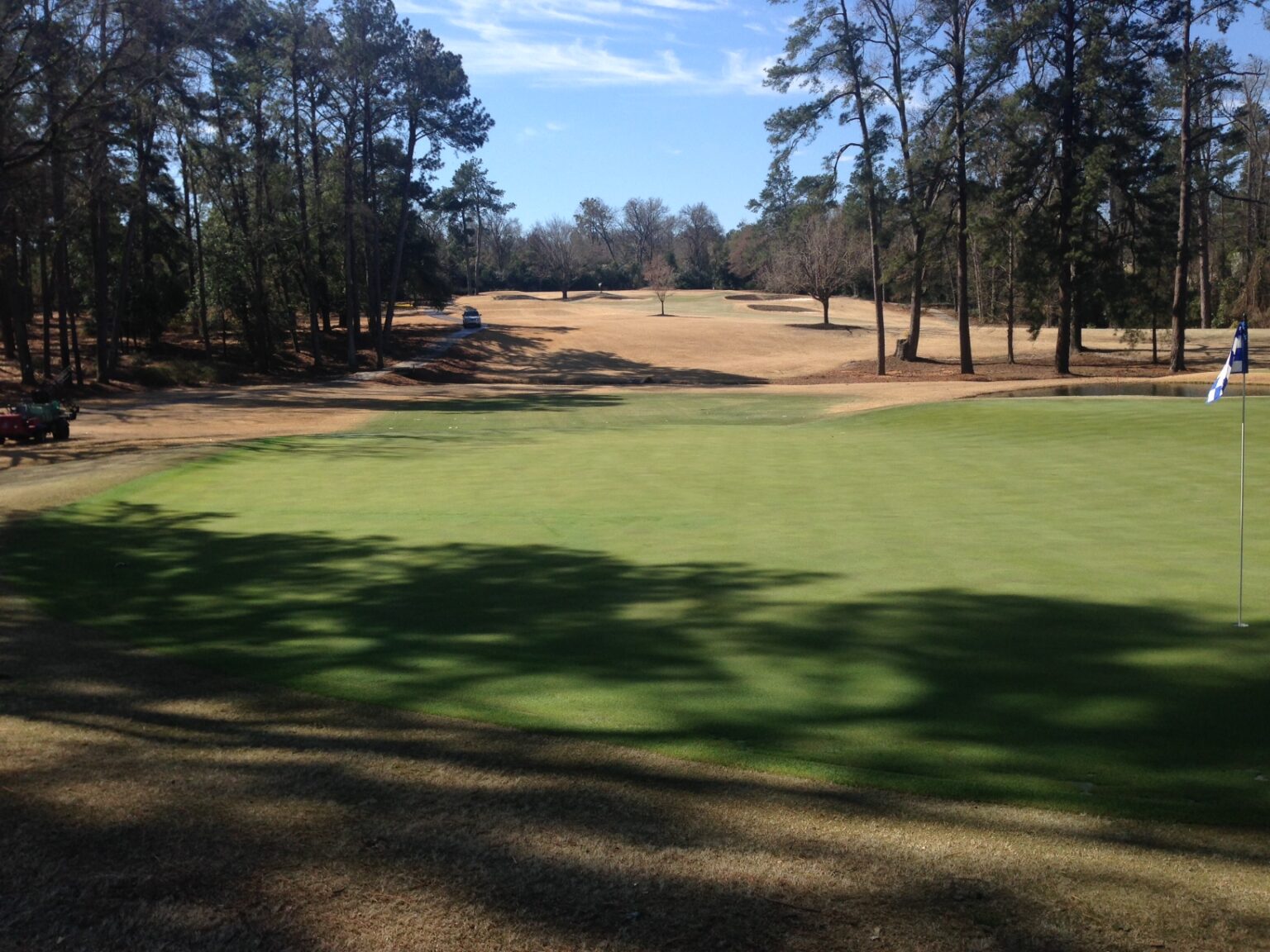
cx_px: 635
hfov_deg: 55.4
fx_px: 1211
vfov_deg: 42.9
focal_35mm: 33
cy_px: 476
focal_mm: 4.12
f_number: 2.4
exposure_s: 1/1232
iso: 50
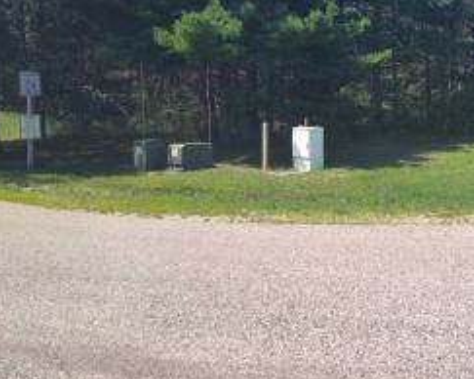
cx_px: 384
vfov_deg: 39.2
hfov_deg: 46.4
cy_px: 104
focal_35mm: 37
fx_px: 519
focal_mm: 5.56
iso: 100
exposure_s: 1/1282
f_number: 1.8
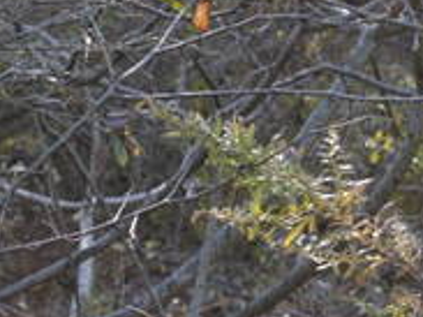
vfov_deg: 5.2
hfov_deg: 7.1
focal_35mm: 277
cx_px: 106
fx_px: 3383
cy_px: 664
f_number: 3.5
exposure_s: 1/500
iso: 450
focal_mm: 22
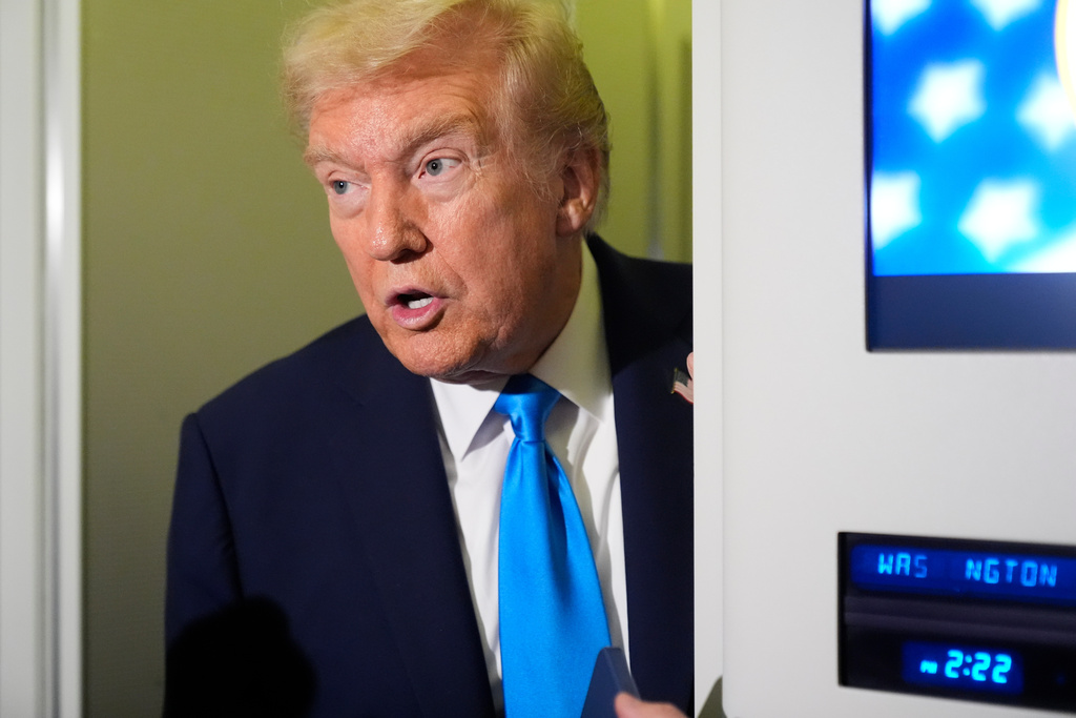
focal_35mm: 64
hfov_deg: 31.4
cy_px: 359
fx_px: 1913
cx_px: 538
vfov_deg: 21.2
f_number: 2.8
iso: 6400
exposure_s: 1/250
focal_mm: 64
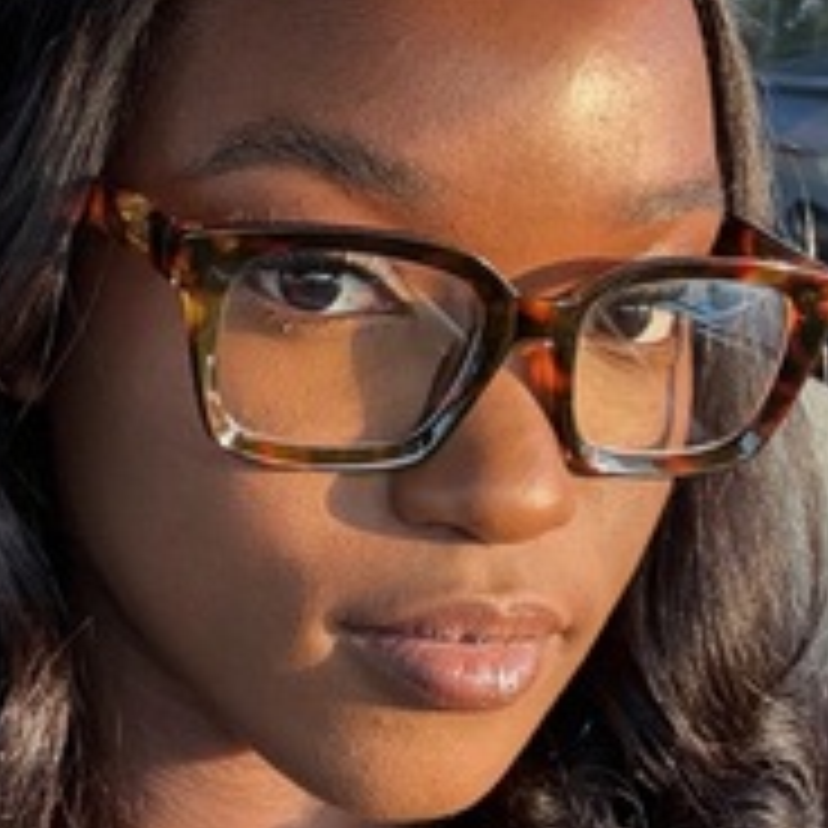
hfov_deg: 24.0
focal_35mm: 72
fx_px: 1948
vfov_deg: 24.0
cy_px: 410
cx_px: 412
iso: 64
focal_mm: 2.69
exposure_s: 1/121
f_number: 1.9
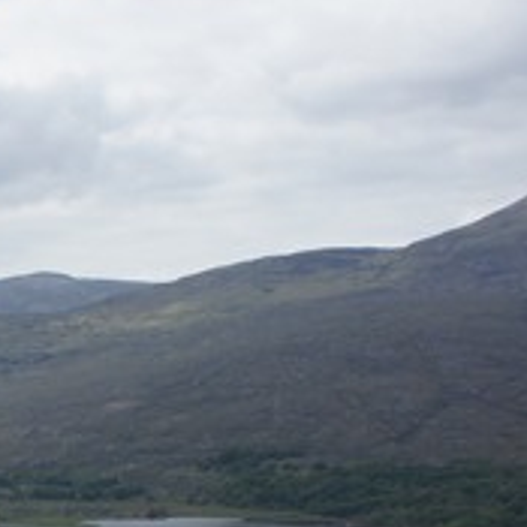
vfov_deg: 20.0
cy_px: 521
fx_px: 1447
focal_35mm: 84
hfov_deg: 17.8
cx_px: -328
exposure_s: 1/125
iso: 200
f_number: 14
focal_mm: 18
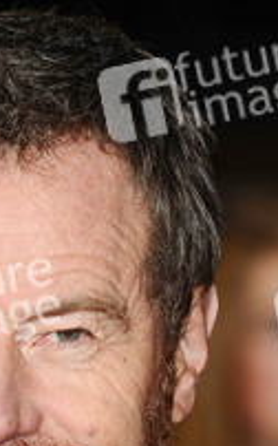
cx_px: 12
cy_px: 422
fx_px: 5706
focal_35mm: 470
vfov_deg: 4.5
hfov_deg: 2.8
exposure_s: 1/160
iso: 320
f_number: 4.5
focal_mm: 155
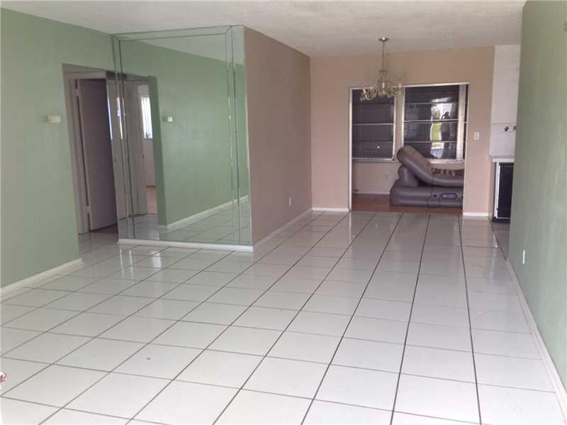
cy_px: 212
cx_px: 284
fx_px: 541
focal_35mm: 33
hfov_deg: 55.4
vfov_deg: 42.9
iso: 50
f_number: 2.4
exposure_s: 1/24
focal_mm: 4.12
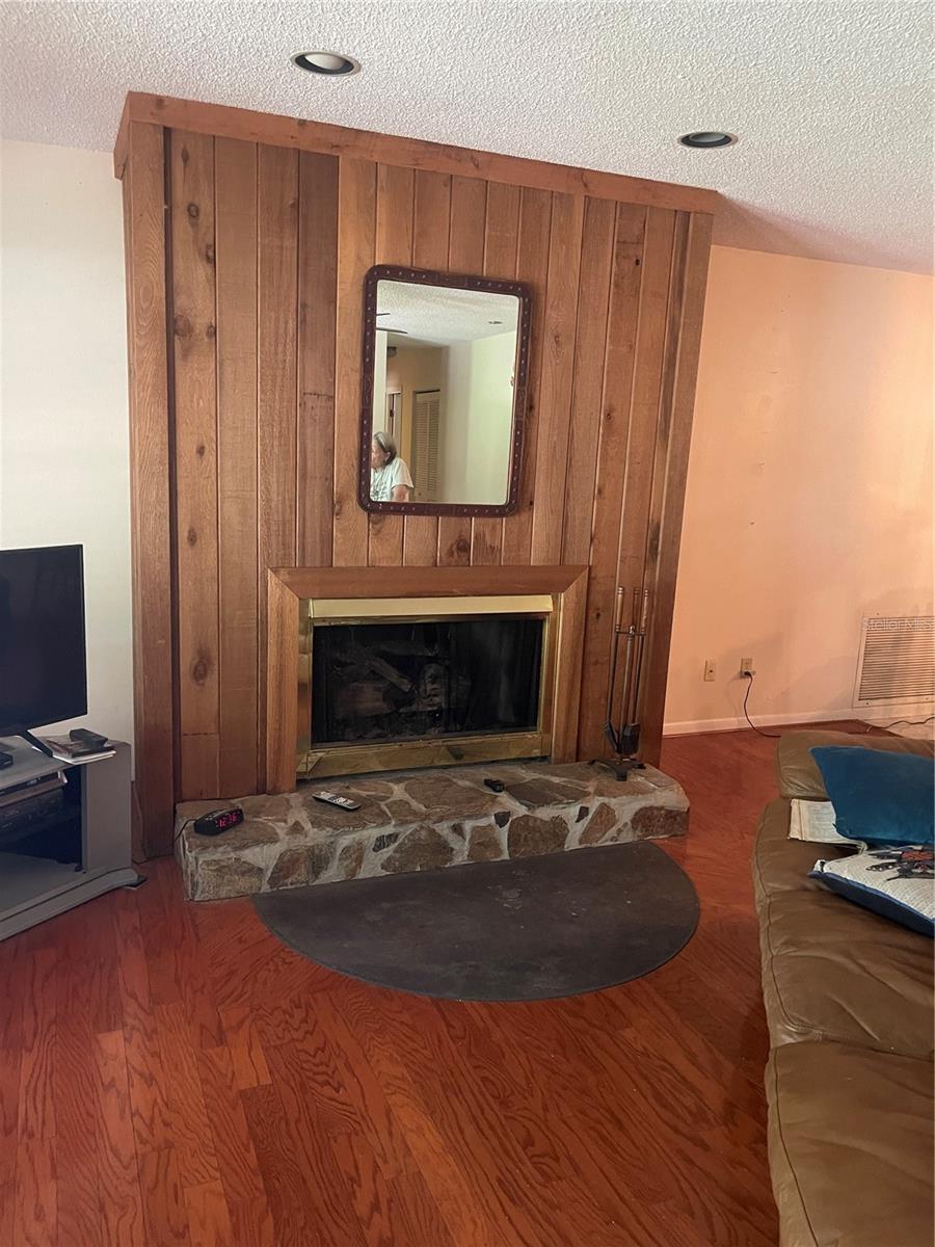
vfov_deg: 69.4
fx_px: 900
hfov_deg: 54.9
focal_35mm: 25
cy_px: 624
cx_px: 468
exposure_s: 1/30
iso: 500
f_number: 1.6
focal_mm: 5.1
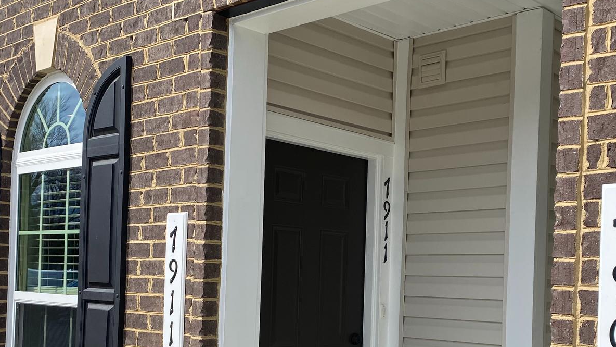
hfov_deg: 42.1
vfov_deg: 24.0
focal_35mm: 49
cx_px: 307
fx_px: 800
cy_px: 286
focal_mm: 4.25
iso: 32
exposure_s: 1/3497
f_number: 1.8
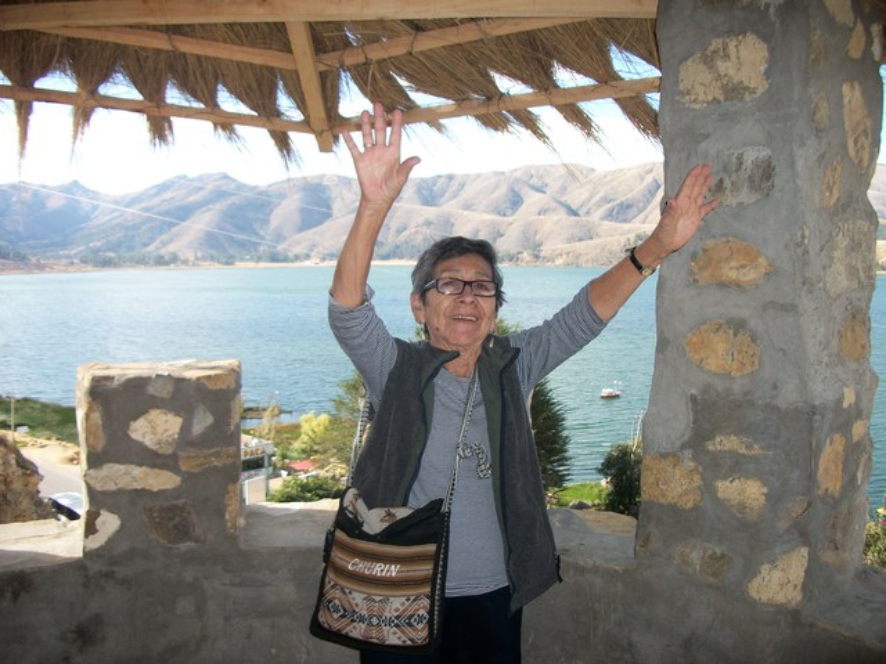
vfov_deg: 44.2
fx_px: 819
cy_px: 332
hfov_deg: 56.8
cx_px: 443
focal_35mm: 32
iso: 80
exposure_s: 1/400
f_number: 2.9
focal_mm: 5.7
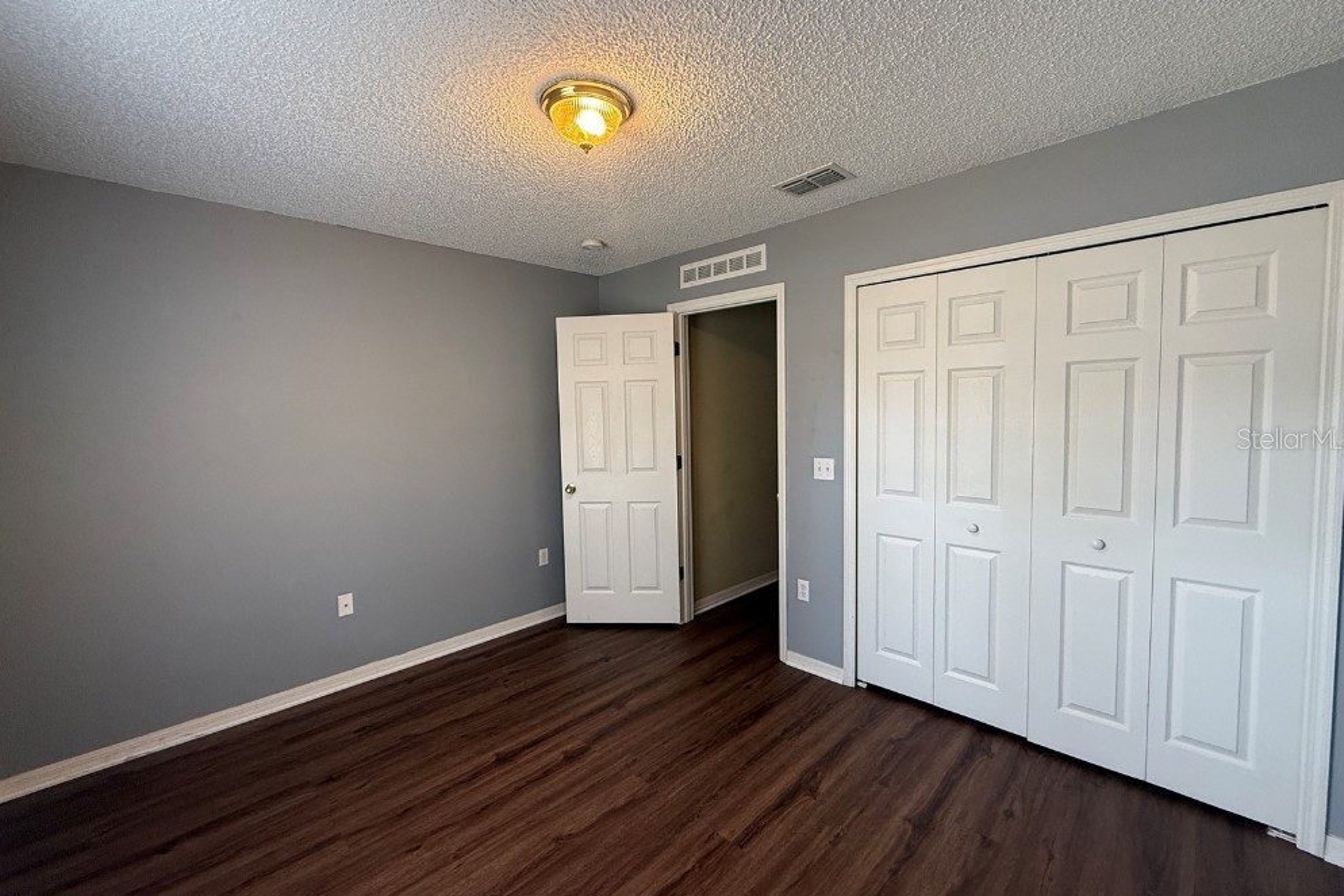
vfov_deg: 77.3
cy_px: 438
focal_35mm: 15
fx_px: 560
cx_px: 672
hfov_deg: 100.4
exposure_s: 1/60
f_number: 2.2
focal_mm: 2.22
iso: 250
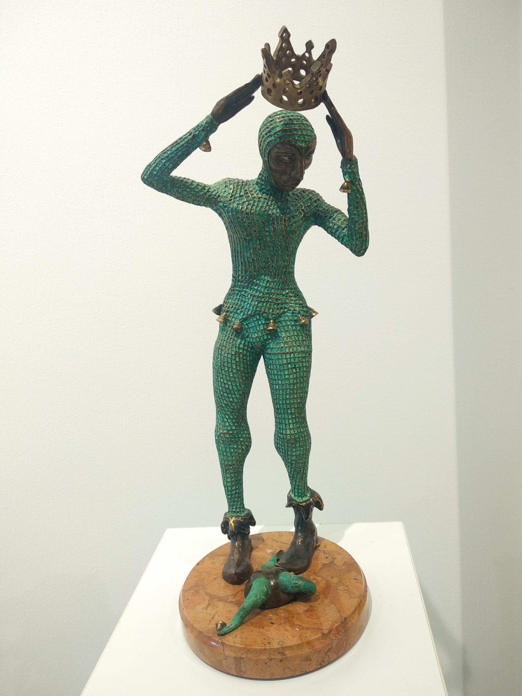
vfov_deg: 67.3
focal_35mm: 26
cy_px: 348
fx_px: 523
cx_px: 261
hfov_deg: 53.1
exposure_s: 1/25
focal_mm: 3.81
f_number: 2.2
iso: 400
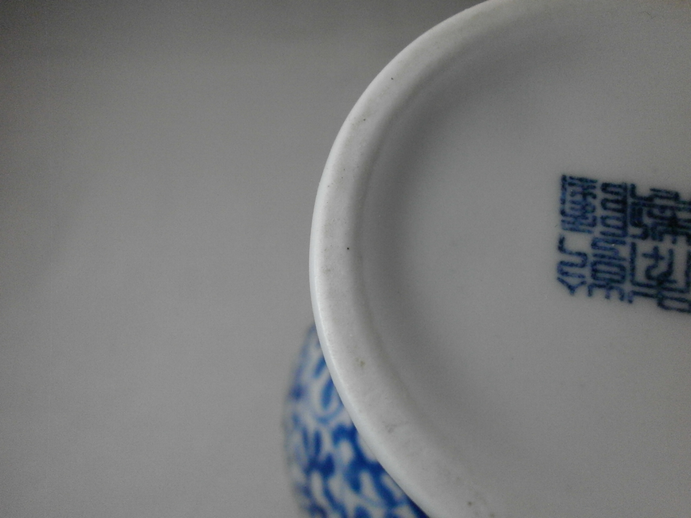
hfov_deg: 56.8
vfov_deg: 44.2
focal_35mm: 32
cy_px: 259
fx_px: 639
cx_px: 346
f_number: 11
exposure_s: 1/125
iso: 400
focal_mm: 5.8
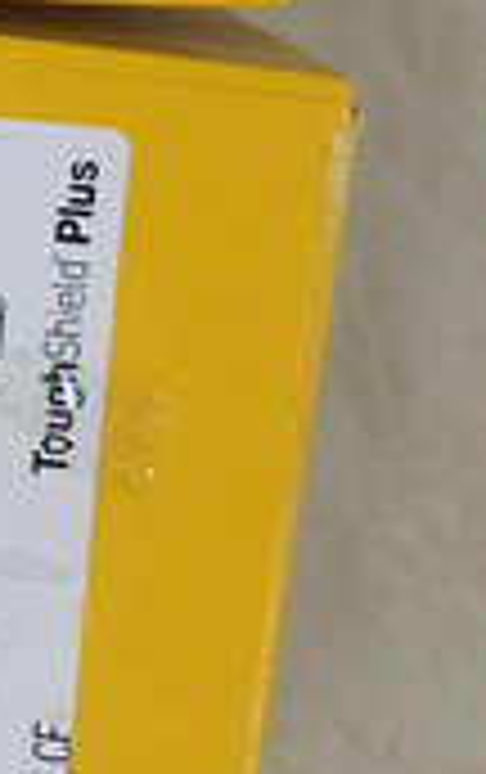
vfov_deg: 12.6
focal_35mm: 155
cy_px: -513
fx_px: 3274
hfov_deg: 6.8
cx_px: -1384
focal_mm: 5.52
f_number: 1.9
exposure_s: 1/25
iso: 1109
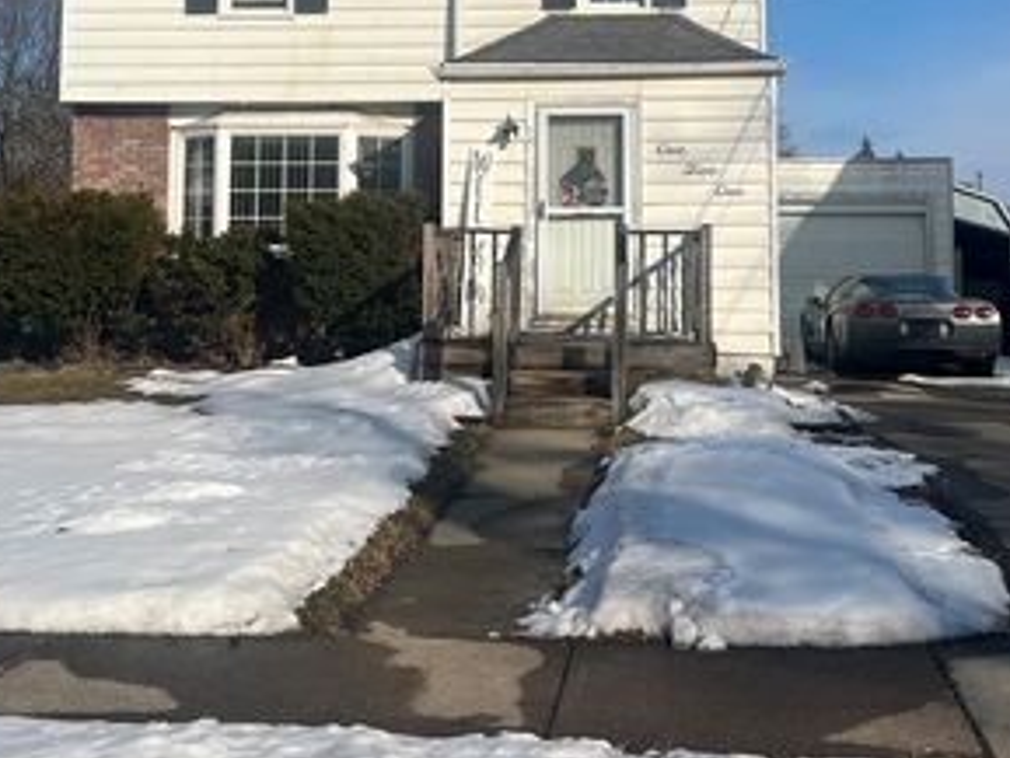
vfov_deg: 31.6
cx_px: 598
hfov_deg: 41.9
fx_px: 1314
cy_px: 187
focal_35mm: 45
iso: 50
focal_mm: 5.7
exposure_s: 1/8000
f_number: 1.5
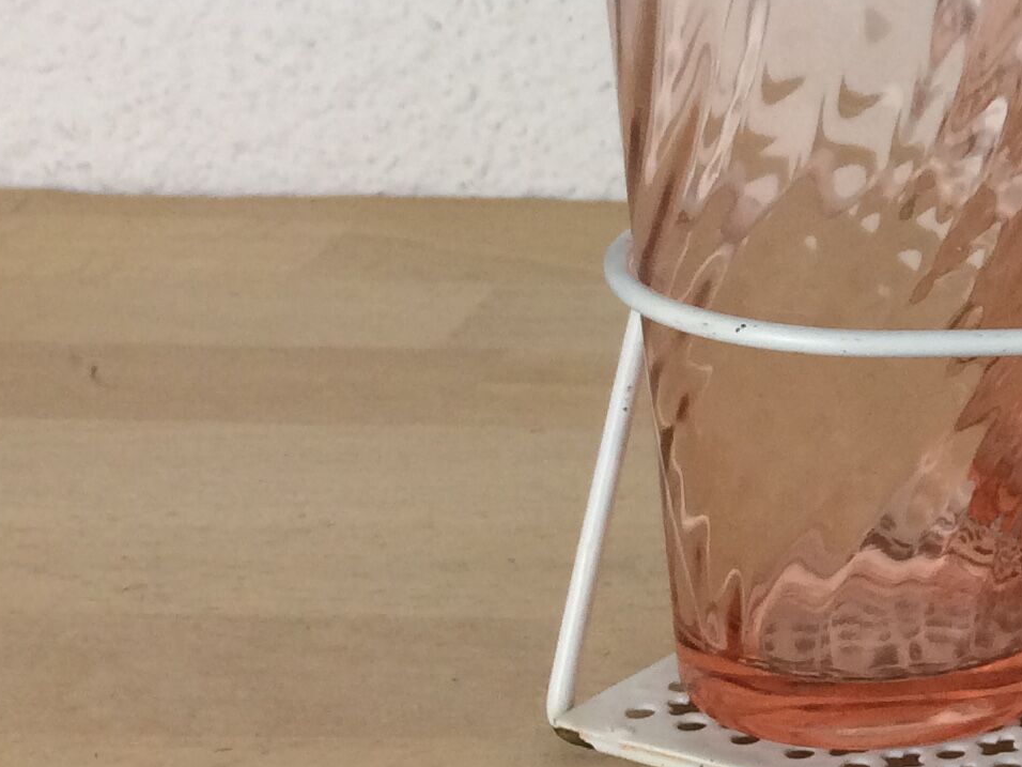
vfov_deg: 14.7
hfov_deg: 17.4
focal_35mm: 99
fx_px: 2923
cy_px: 32
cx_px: 1627
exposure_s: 1/100
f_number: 2.2
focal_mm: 4.15
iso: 64
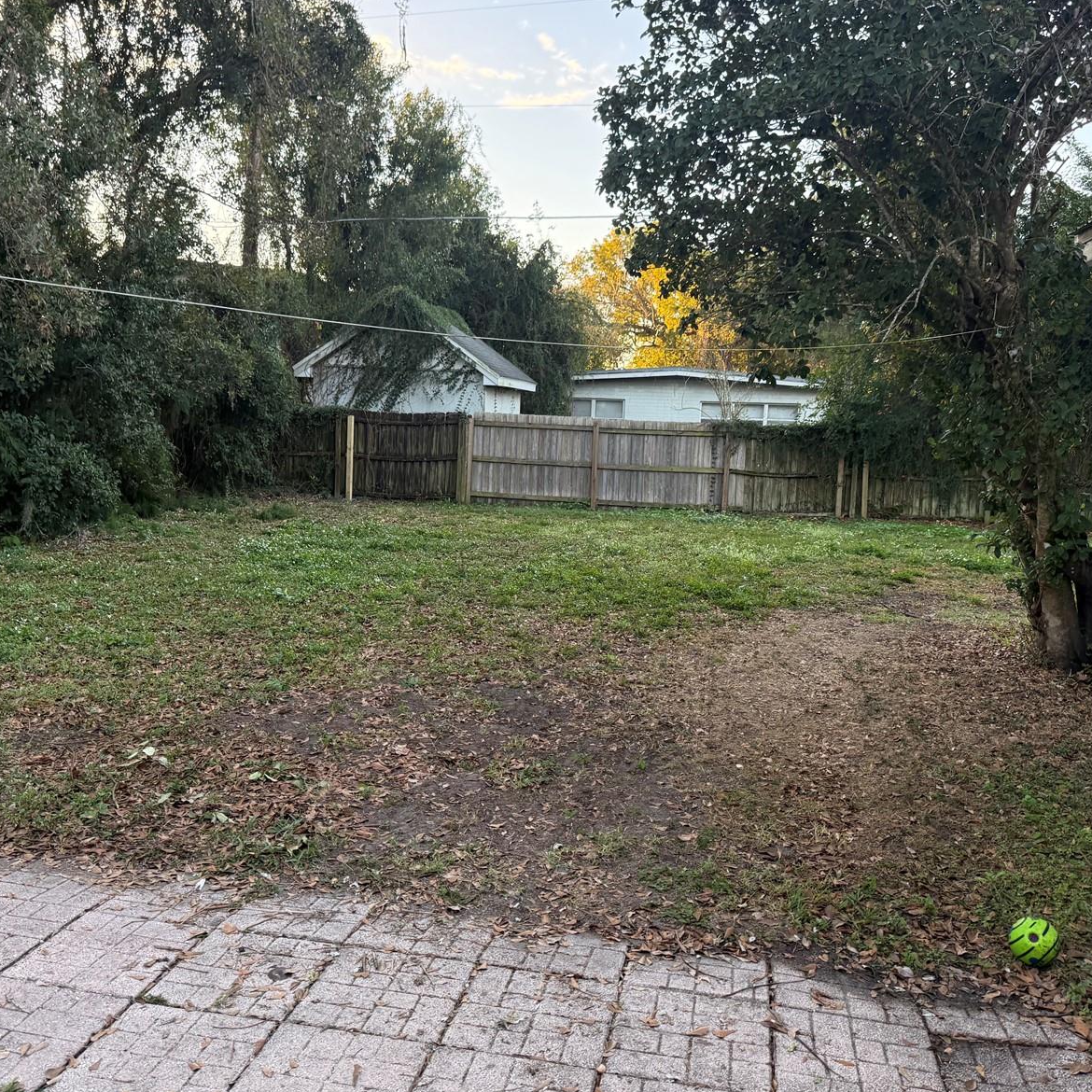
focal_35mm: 29
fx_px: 1035
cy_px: 542
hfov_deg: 55.6
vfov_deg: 55.6
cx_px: 548
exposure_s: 1/193
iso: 200
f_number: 1.78
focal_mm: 6.76
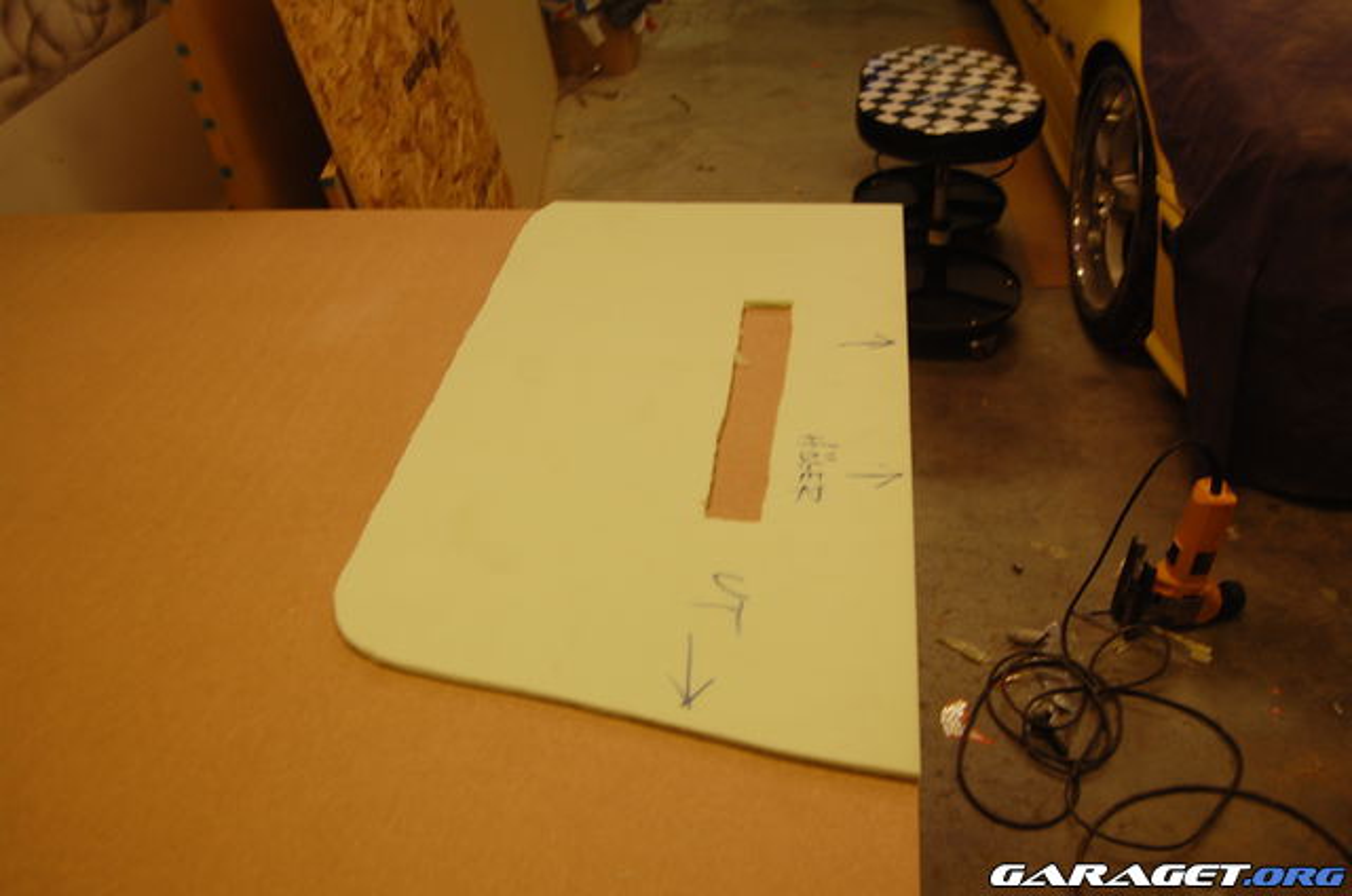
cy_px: 448
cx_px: 676
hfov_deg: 62.0
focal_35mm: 30
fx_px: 1124
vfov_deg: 43.4
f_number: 3.8
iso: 500
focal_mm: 20
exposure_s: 1/30
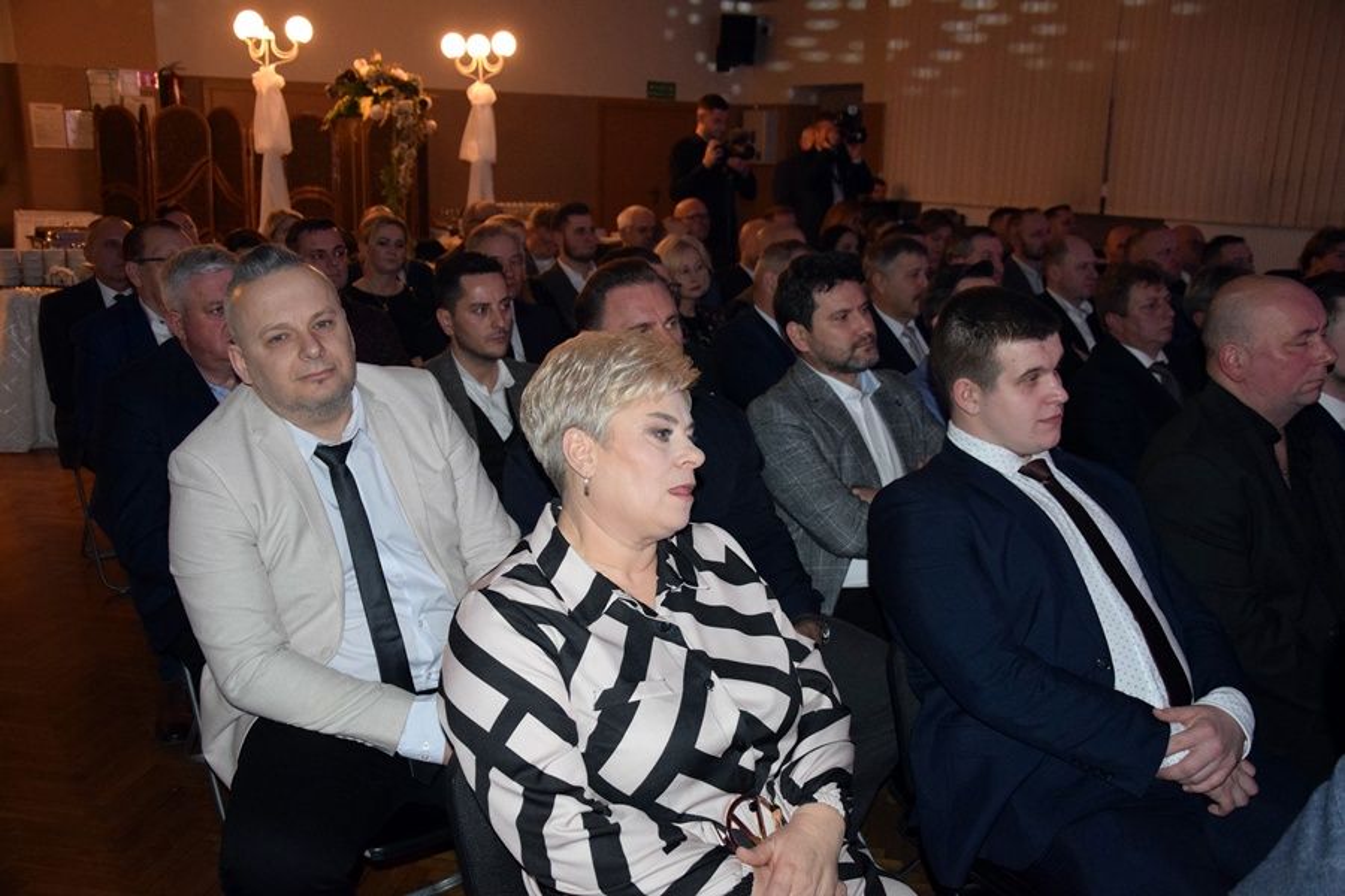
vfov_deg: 40.0
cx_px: 672
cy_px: 448
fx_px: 1233
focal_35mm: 33
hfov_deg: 57.2
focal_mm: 22
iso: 3200
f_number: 3.8
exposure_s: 1/60
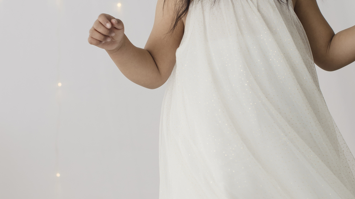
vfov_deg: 10.7
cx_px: 195
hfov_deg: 18.9
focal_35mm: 113
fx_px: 1064
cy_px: 121
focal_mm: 50
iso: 200
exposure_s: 1/200
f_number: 2.8
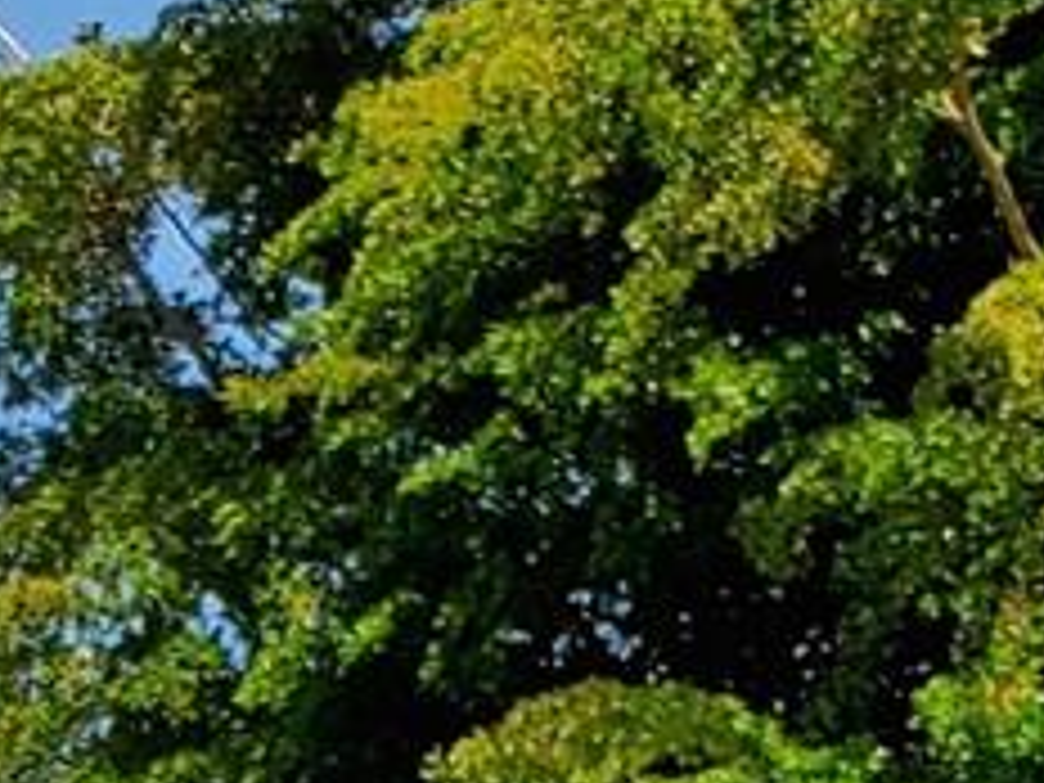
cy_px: 2430
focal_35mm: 179
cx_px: -310
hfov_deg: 10.8
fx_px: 5399
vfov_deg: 7.3
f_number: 2.4
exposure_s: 1/2341
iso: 50
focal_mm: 4.3
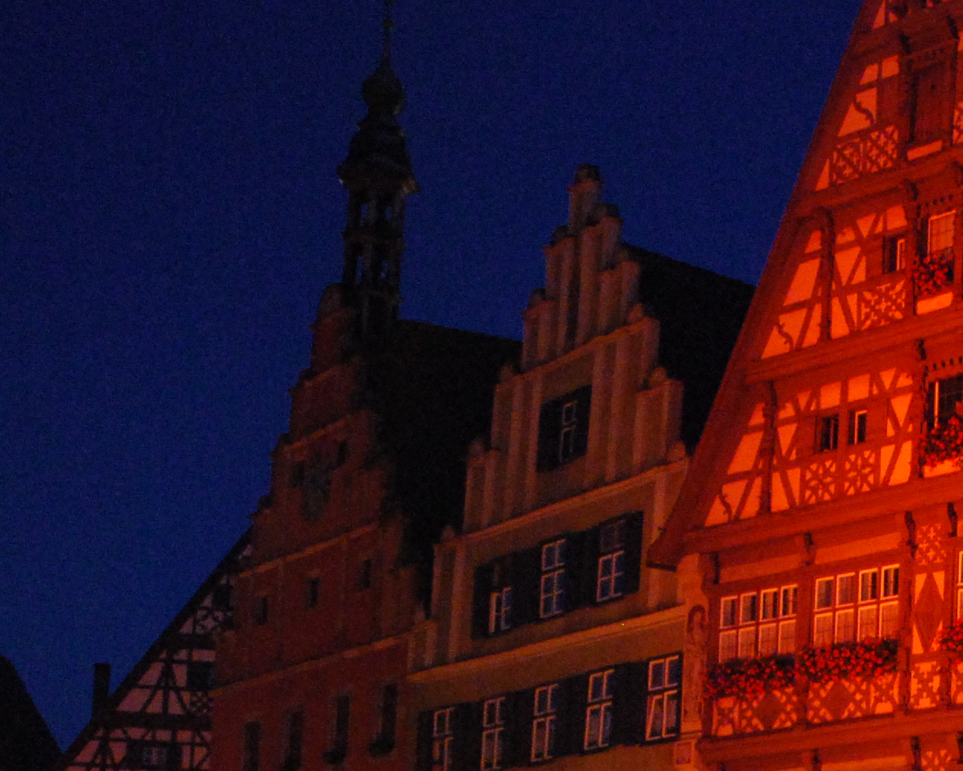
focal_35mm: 78
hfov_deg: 22.3
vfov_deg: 18.7
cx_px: 1192
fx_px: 2224
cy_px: 906
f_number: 3.5
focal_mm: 18
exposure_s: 1/8
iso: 1600
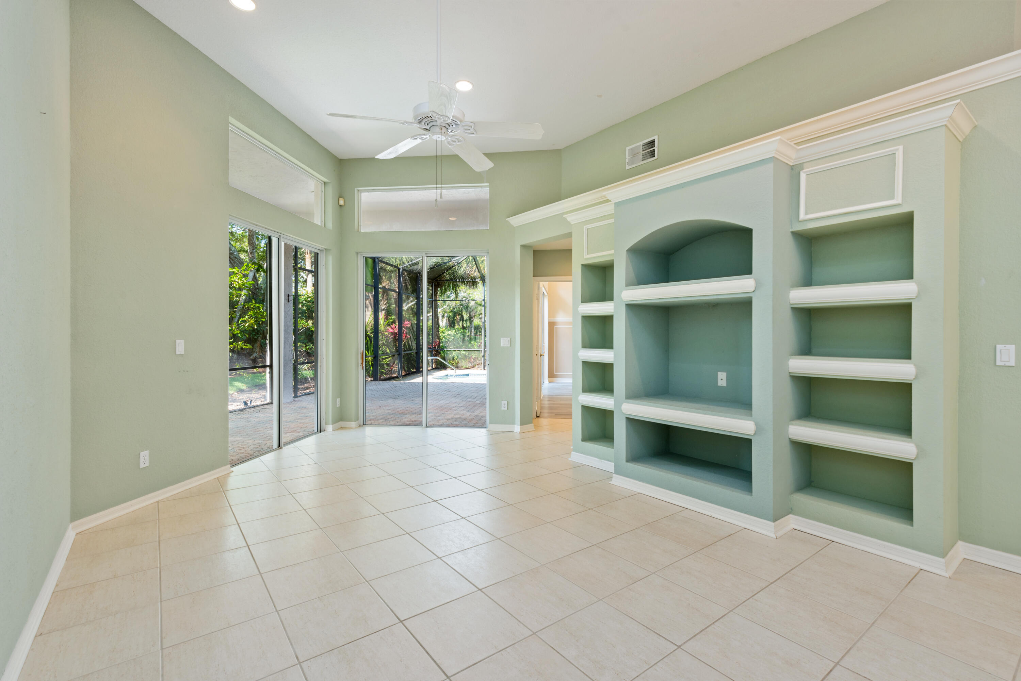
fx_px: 454
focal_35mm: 16
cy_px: 340
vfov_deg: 73.8
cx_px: 510
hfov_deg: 96.7
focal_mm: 16
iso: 100
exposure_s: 1/2.5
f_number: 9
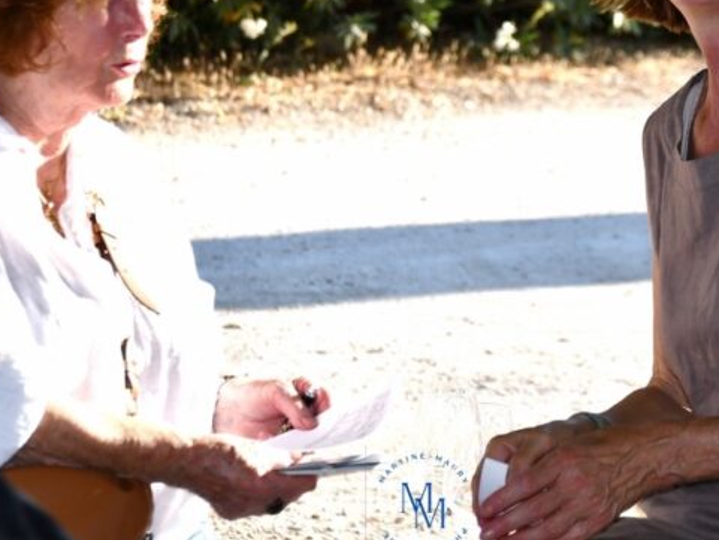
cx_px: 423
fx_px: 3781
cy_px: 73
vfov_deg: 8.1
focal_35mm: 182
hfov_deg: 10.9
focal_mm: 62
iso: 100
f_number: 5.6
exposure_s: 1/250
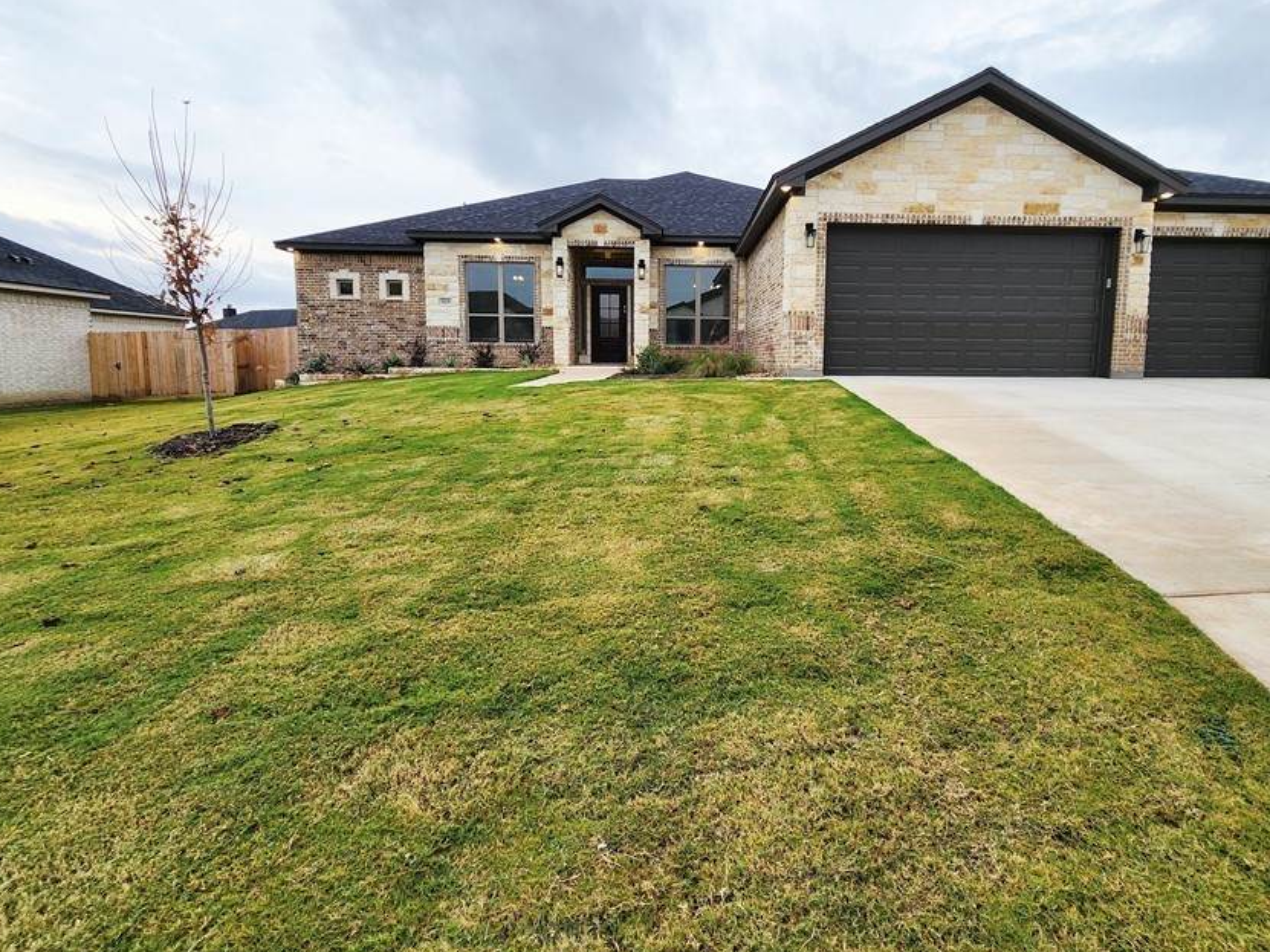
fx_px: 587
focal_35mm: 16
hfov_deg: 94.1
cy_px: 433
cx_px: 708
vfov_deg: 77.9
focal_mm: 2.2
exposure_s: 1/769
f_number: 2.2
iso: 50
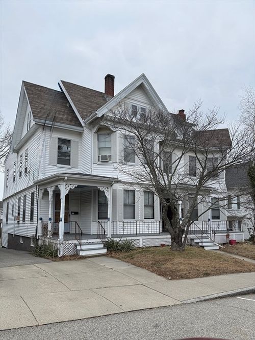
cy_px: 170
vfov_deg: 71.6
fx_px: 236
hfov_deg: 56.8
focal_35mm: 24
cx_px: 128
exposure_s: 1/1366
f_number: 1.78
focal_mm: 6.76
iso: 80
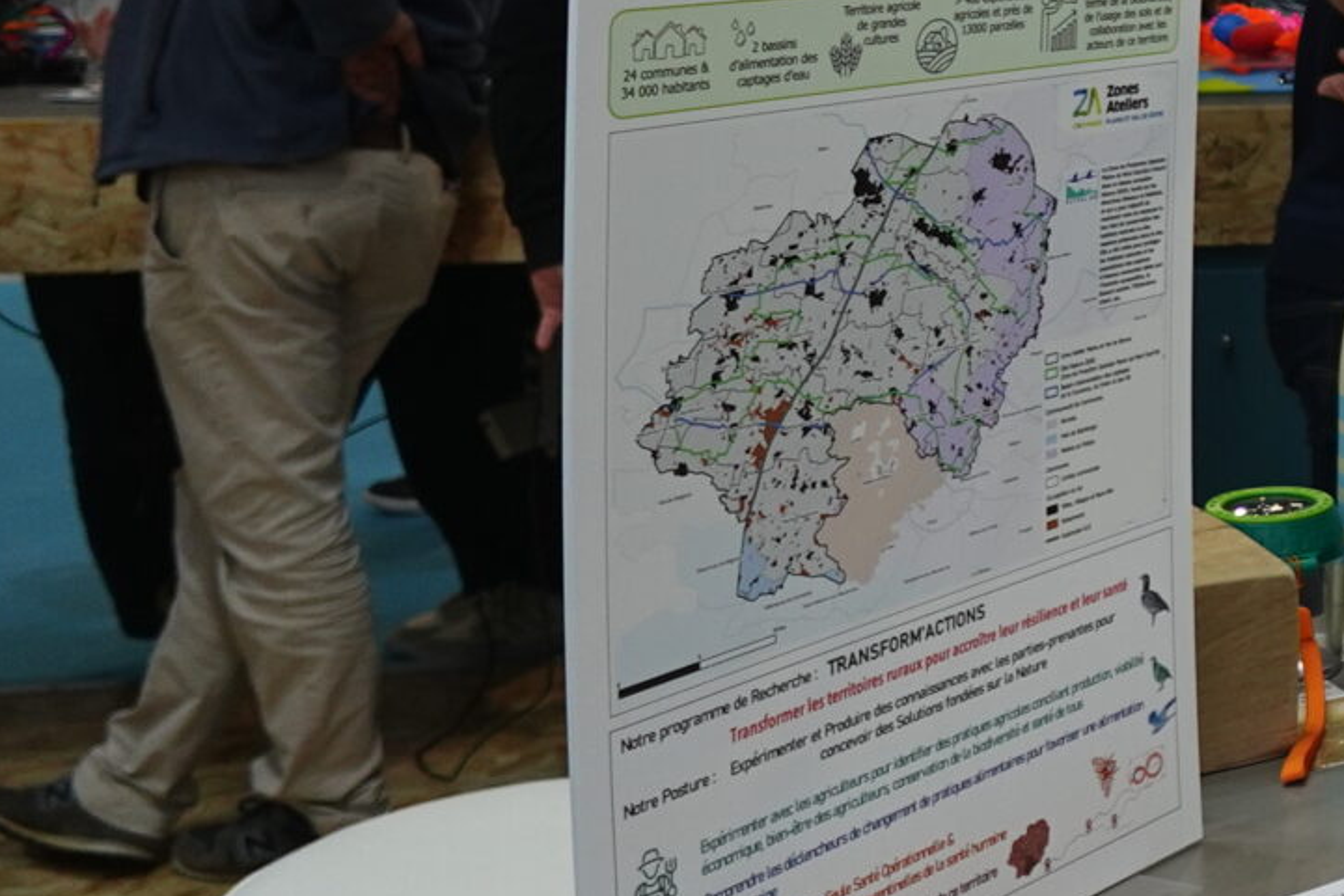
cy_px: 7
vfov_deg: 18.7
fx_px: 2651
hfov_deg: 22.5
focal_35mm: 71
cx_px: 2101
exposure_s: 1/320
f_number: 2
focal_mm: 7.6
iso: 125
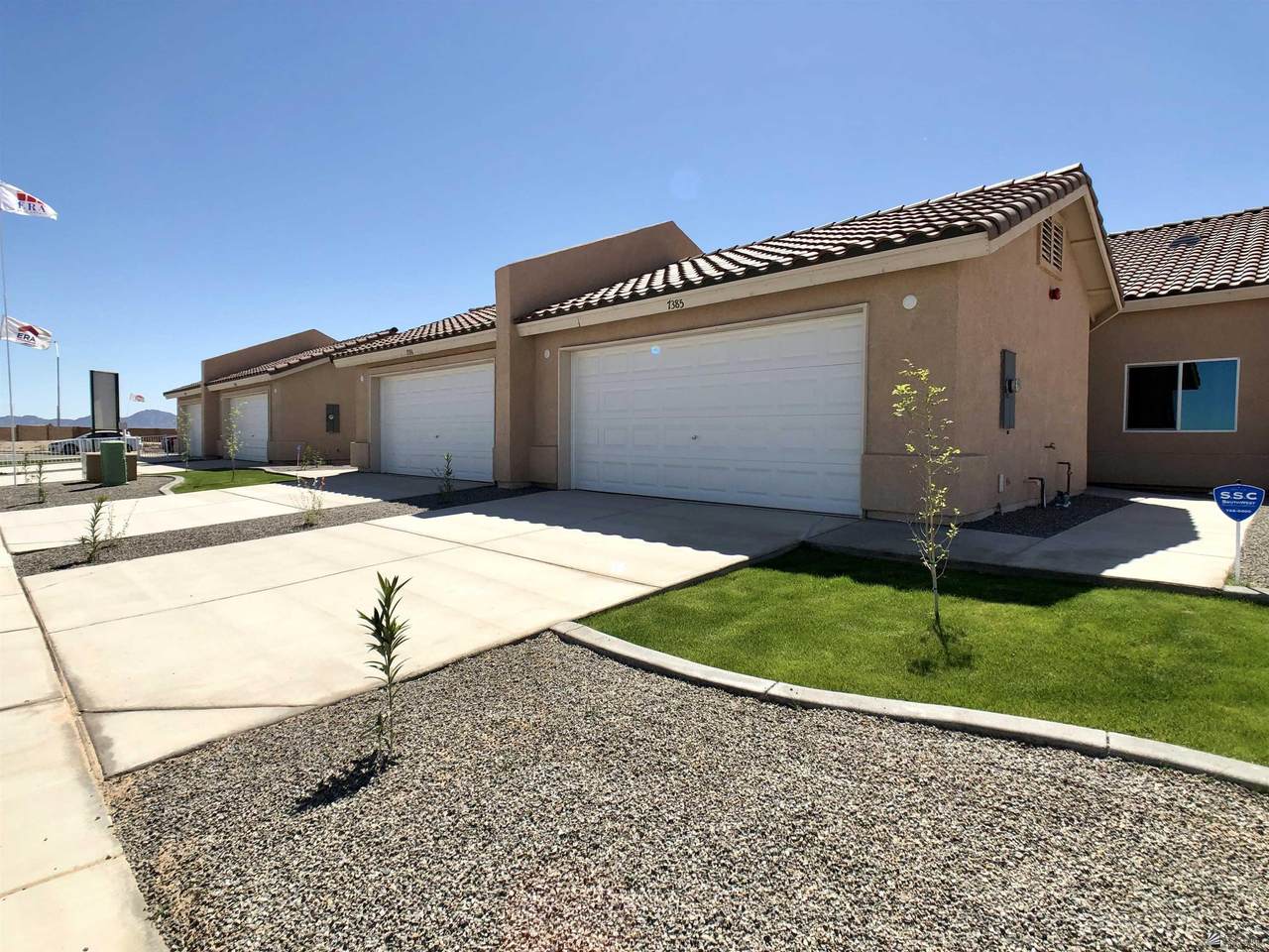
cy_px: 476
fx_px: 1026
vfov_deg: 49.7
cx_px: 634
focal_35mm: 28
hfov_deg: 63.4
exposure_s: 1/2558
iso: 20
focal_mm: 4
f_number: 1.8
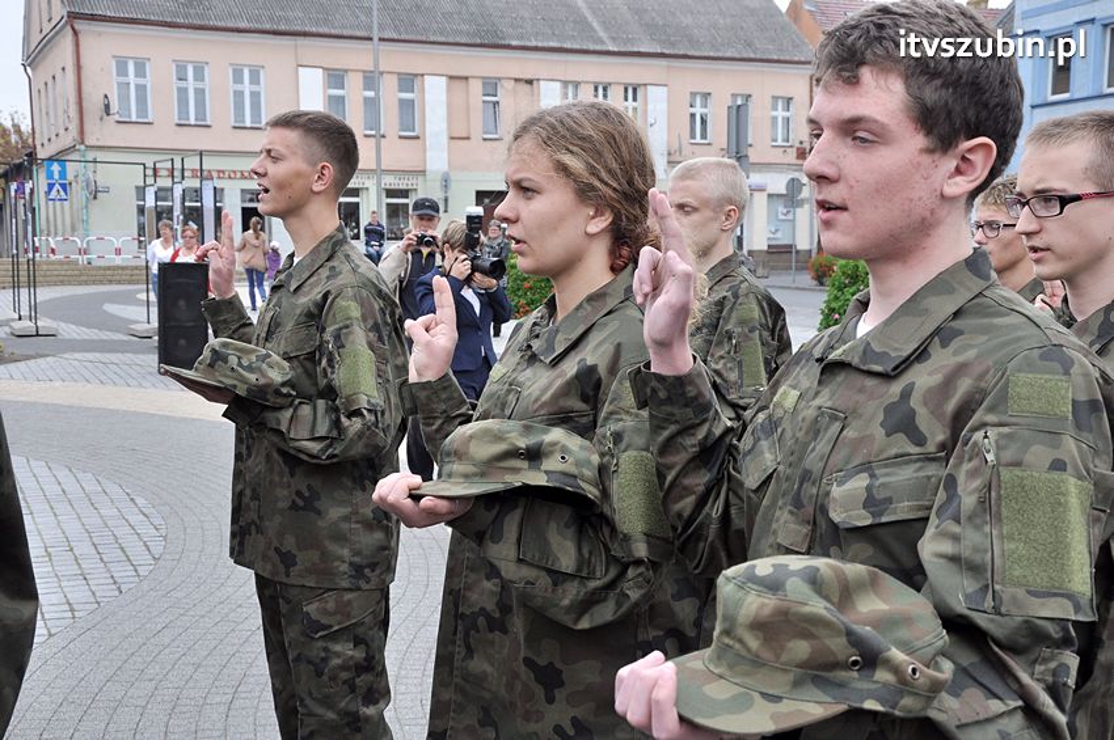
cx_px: 557
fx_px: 1484
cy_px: 370
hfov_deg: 41.1
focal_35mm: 48
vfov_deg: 28.0
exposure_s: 1/250
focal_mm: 32
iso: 500
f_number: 8
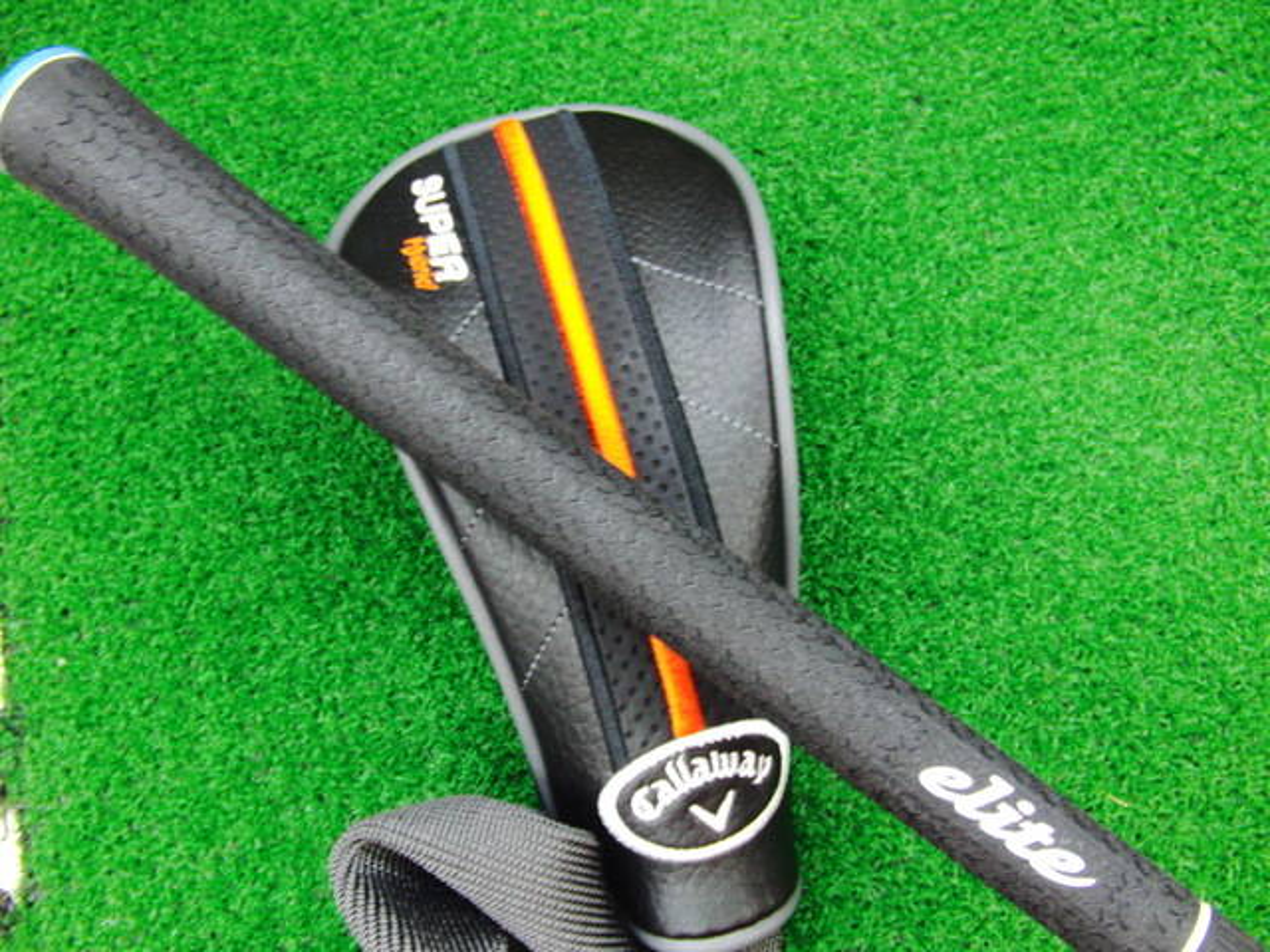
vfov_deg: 38.7
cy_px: 476
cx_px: 635
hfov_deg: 50.1
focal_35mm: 37
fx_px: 1357
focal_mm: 6.42
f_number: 3.6
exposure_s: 1/20
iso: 400
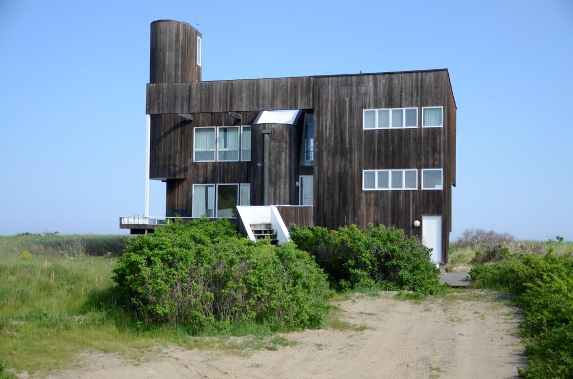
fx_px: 762
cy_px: 190
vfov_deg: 27.9
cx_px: 286
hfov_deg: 41.2
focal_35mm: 48
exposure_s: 1/800
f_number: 4.2
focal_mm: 32
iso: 160
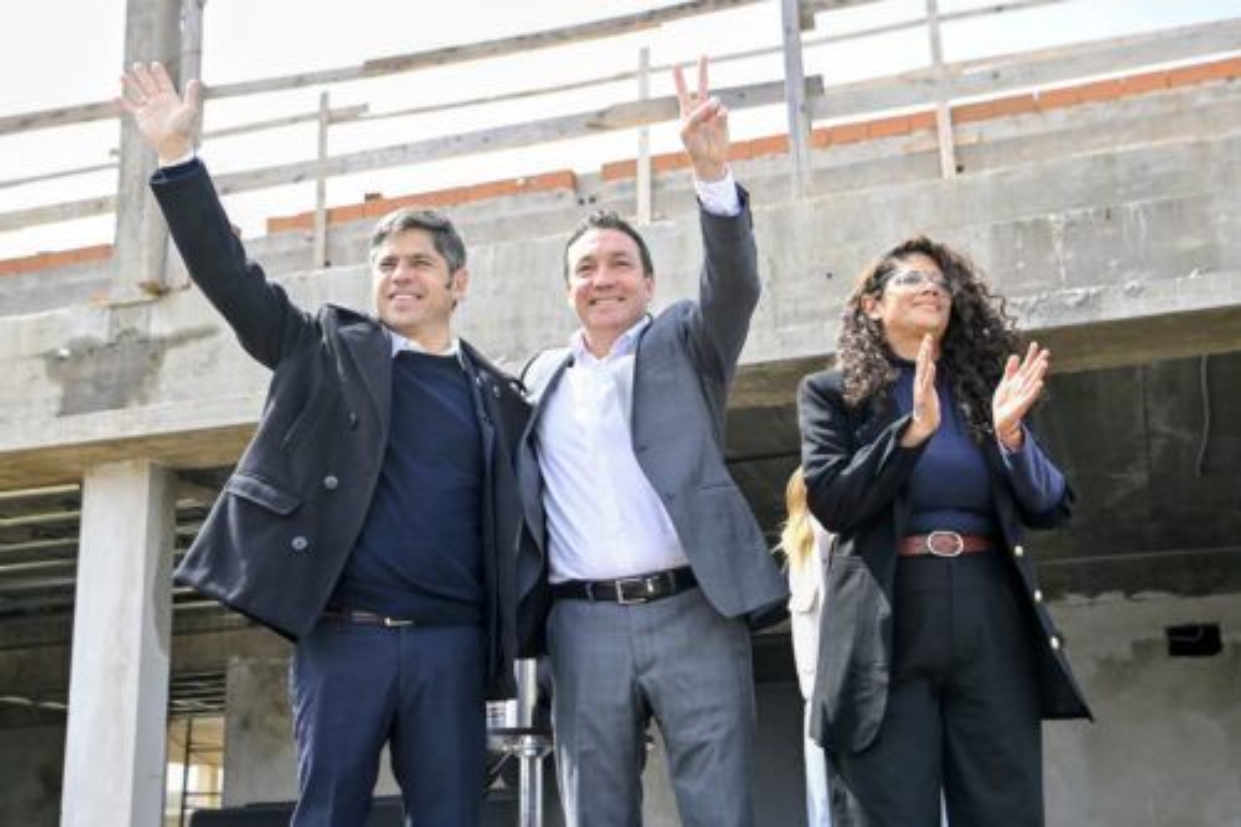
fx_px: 1378
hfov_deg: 48.5
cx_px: 620
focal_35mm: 40
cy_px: 414
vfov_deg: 33.4
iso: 400
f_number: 4.5
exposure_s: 1/1250
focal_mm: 40
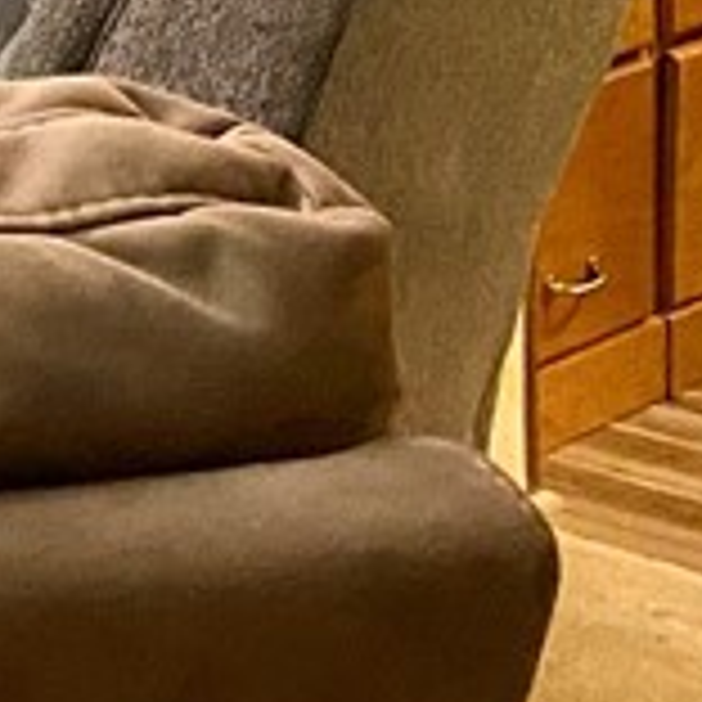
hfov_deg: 8.9
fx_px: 3465
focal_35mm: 151
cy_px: -742
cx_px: -1539
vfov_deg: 10.5
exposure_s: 1/60
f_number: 1.8
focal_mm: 4.25
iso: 320
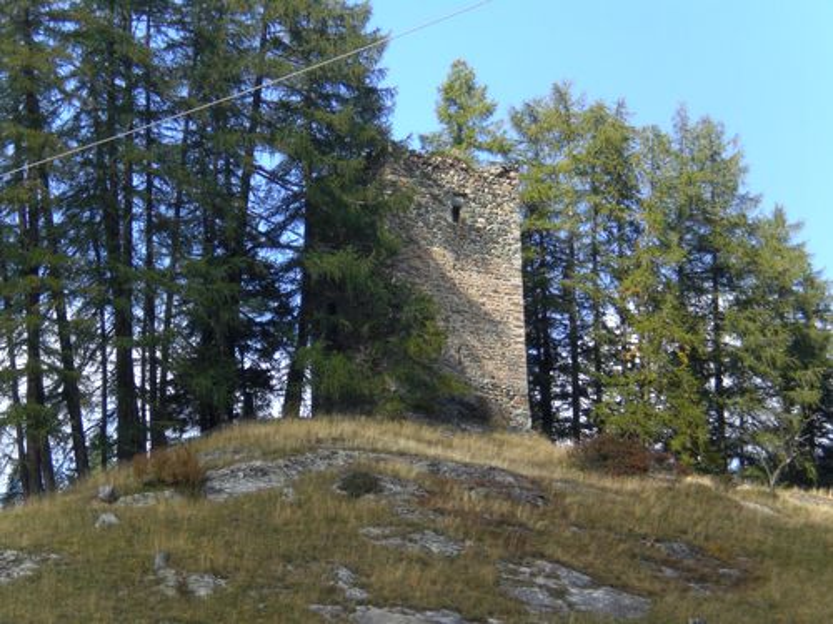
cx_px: 416
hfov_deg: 17.3
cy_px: 312
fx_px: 2743
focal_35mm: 114
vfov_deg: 13.0
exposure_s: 1/125
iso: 100
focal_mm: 18.9
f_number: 5.9
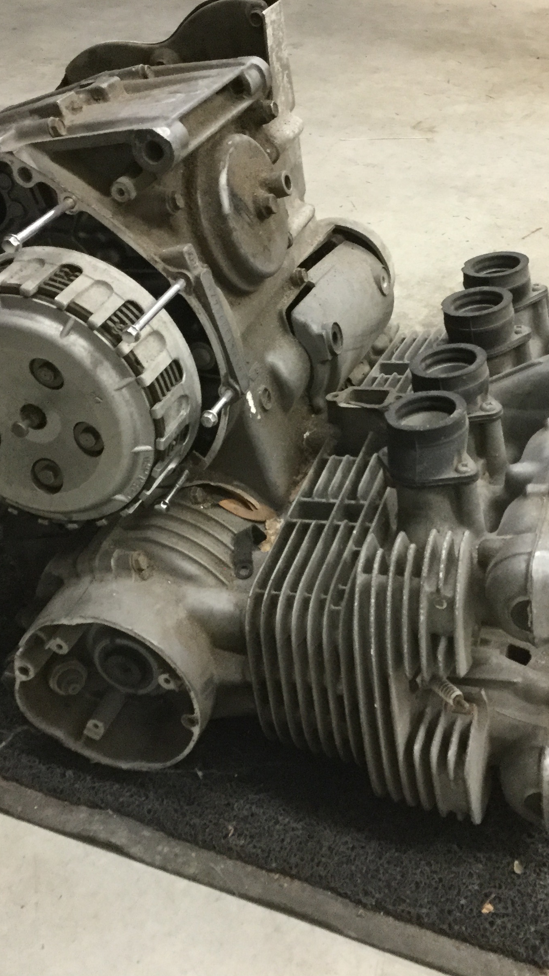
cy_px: 478
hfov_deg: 25.9
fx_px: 1190
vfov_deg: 44.6
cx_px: 337
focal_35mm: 46
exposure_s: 1/20
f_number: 2.4
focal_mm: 3.3
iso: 200
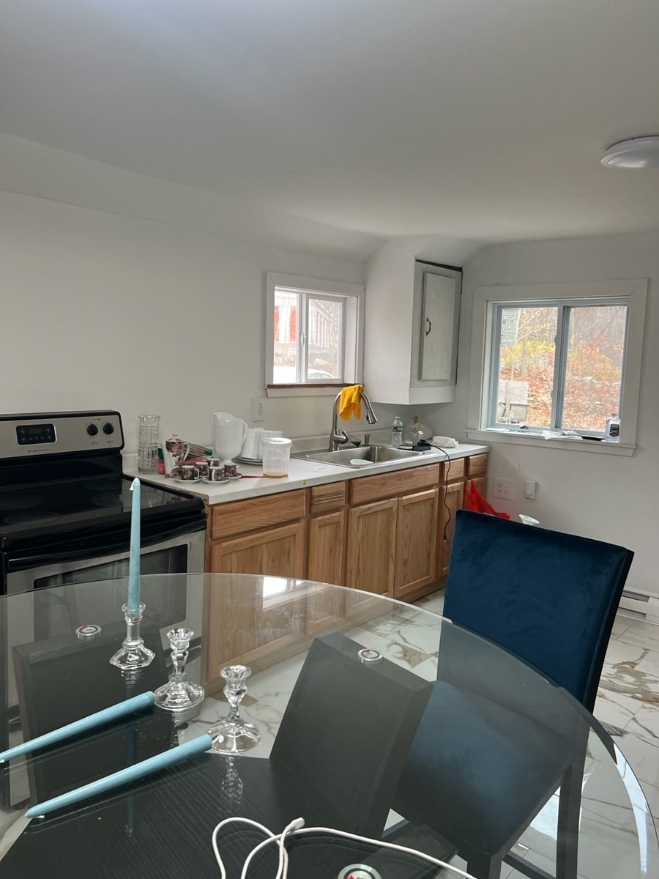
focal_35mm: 26
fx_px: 660
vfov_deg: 67.3
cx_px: 330
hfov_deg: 53.1
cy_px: 440
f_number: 1.5
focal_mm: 5.7
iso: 100
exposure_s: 1/99
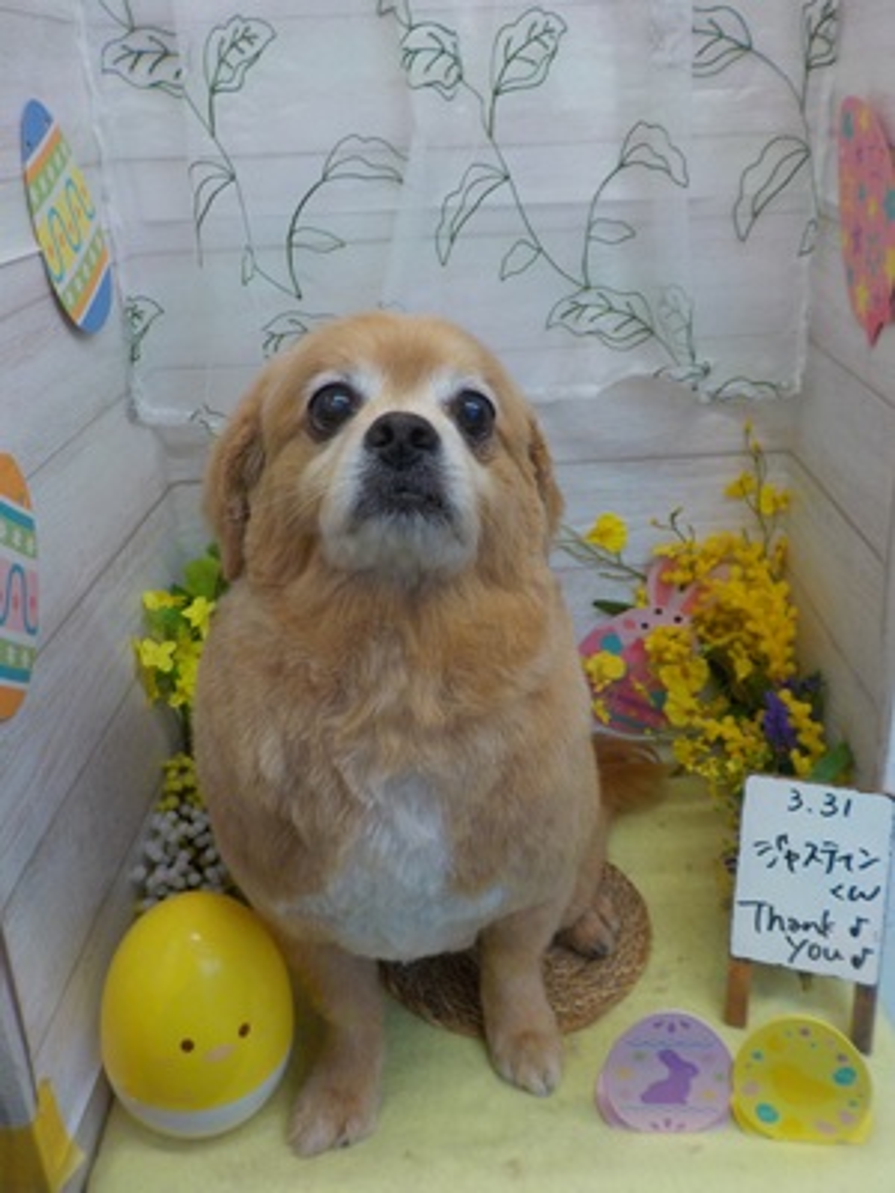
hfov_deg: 46.8
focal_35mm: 30
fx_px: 1034
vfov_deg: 60.0
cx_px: 448
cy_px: 596
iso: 125
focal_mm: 4.1
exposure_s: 1/30
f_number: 3.3
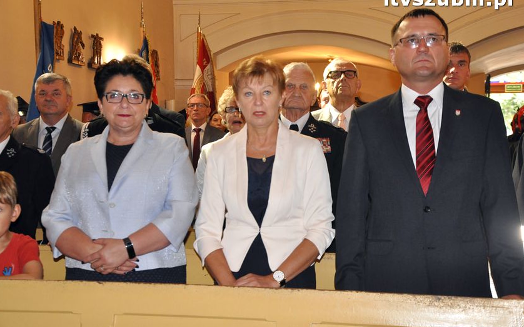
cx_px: 259
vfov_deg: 20.9
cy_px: 156
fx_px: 885
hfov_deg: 33.0
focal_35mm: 62
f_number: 4.8
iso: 1600
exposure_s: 1/60
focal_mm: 40
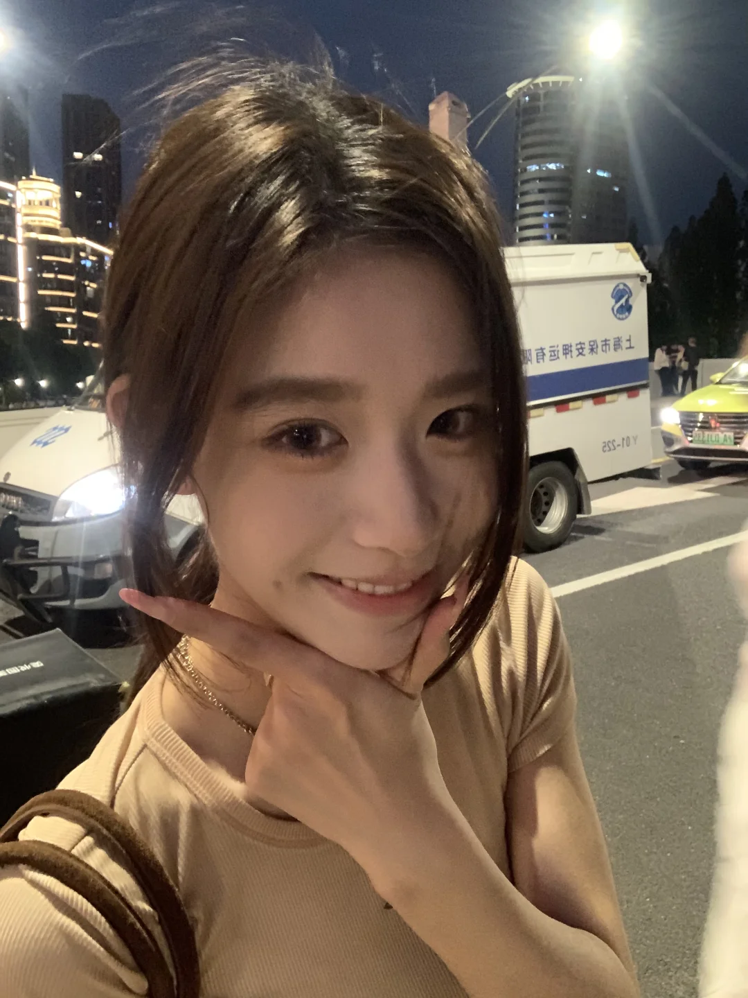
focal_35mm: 32
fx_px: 922
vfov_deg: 56.8
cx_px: 374
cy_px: 499
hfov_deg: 44.2
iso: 1000
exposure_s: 1/16
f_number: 2.2
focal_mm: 2.87
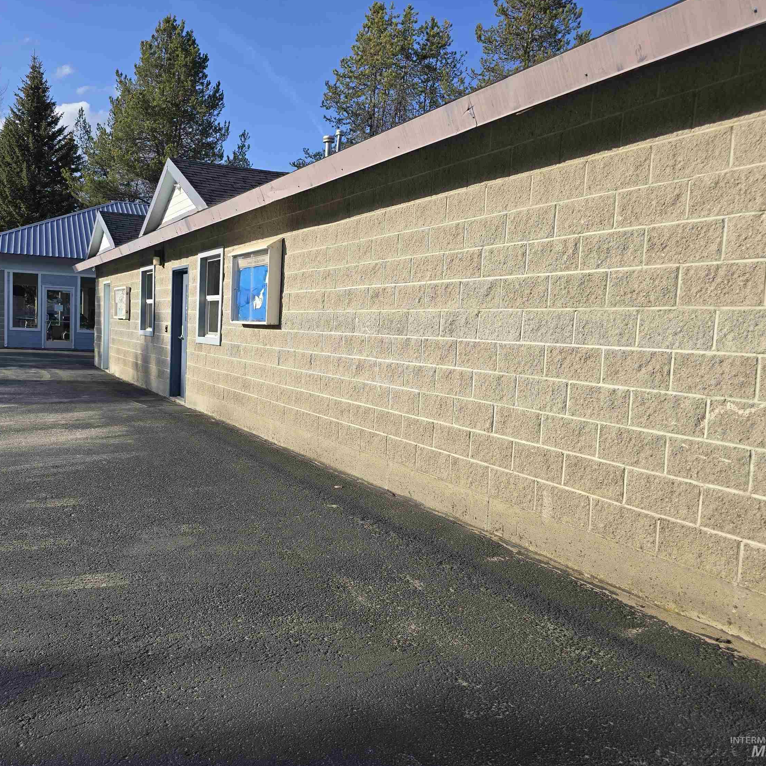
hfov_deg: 56.5
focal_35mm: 28
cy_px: 380
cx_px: 282
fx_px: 701
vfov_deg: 57.3
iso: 12
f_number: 1.7
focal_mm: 6.3
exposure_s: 1/599
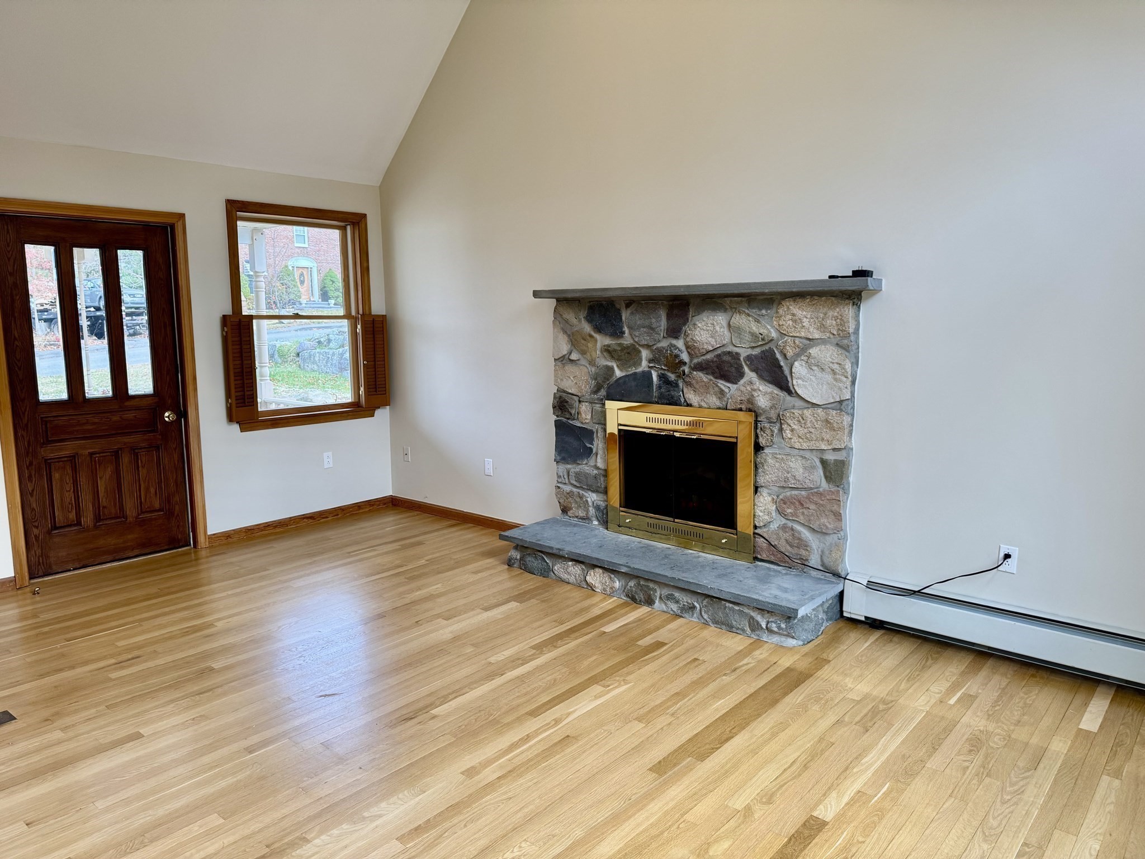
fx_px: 794
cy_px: 430
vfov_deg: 56.8
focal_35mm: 24
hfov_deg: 71.6
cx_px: 572
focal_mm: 6.76
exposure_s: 1/120
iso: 100
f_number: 1.78
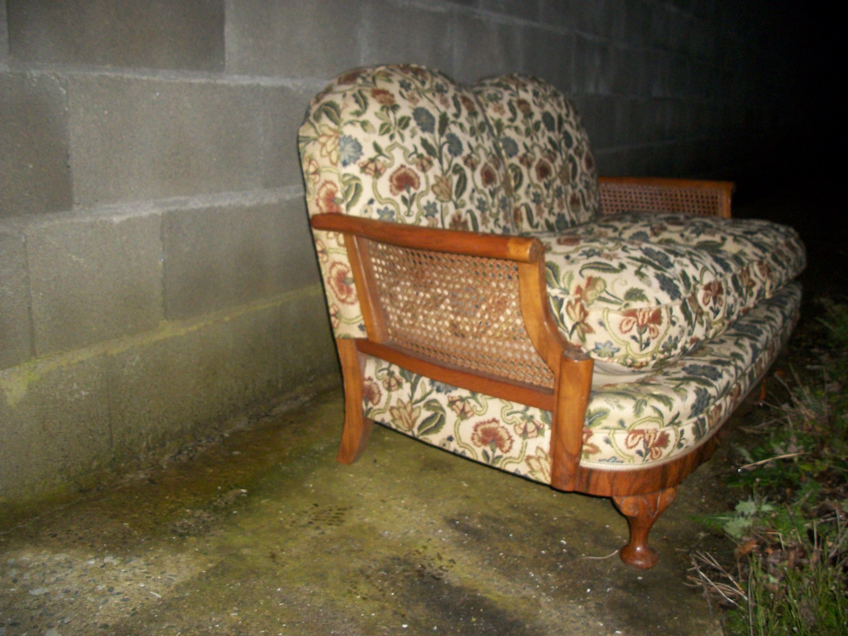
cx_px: 428
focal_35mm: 33
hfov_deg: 55.4
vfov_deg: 42.9
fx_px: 808
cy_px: 312
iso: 250
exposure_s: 1/60
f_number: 2.9
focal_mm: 5.7
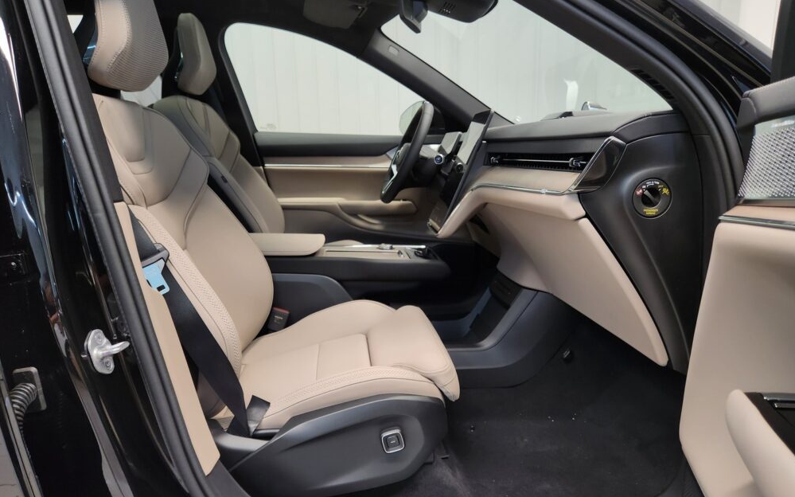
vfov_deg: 49.2
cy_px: 268
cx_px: 393
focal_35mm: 25
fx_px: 542
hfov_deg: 72.6
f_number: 1.8
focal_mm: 5.4
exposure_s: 1/100
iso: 200
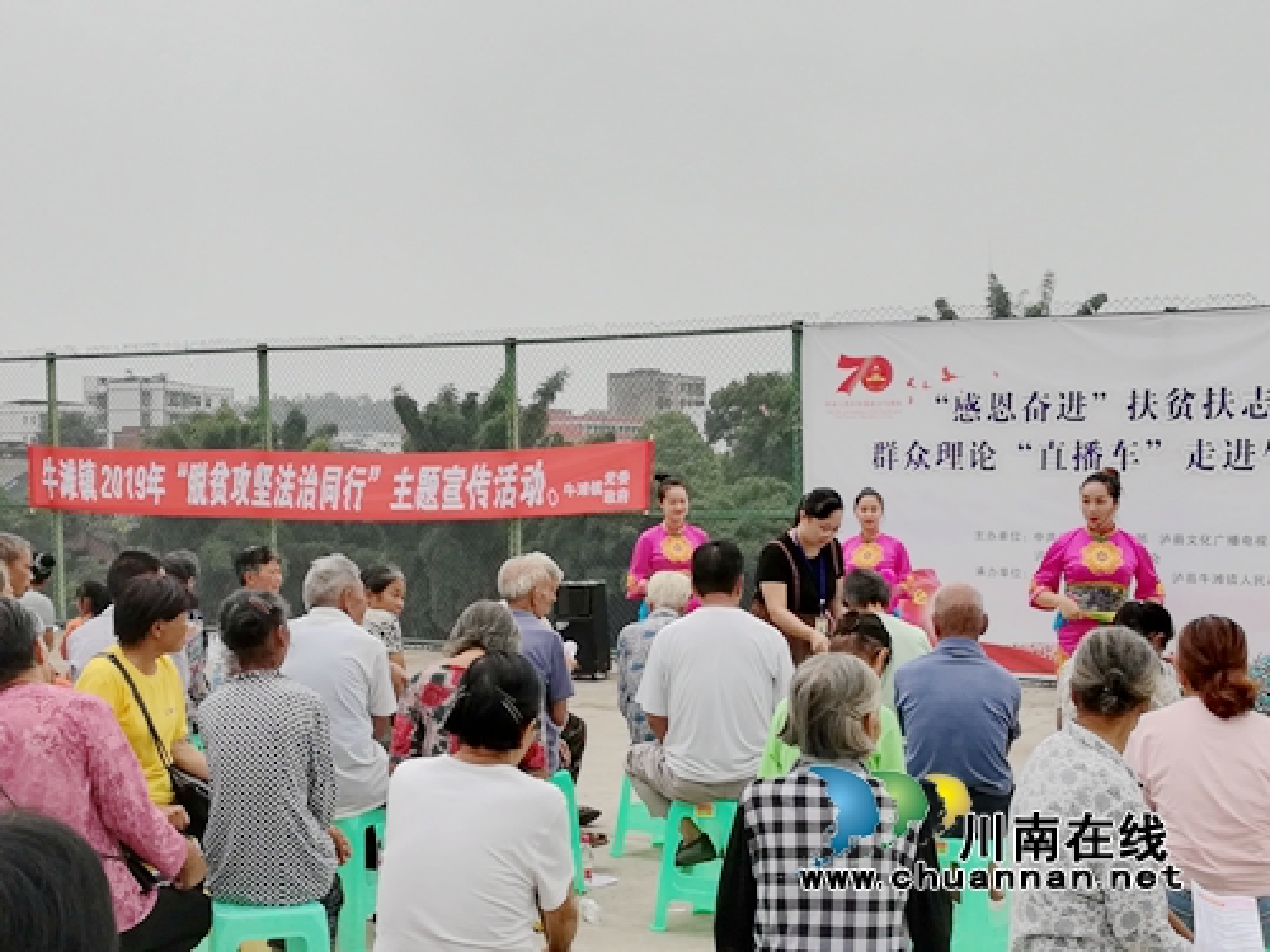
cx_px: 635
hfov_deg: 38.2
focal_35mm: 50
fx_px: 1834
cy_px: 476
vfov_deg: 29.1
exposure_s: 1/191
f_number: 2.2
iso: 50
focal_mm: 3.83
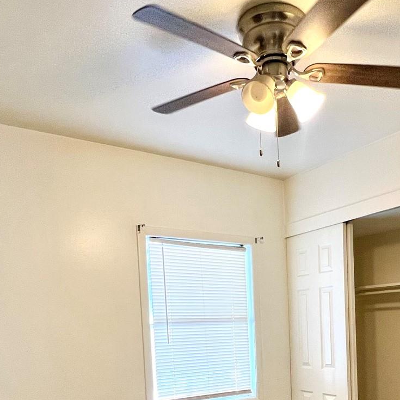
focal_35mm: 32
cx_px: 274
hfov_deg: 50.0
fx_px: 418
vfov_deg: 46.6
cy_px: 352
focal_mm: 1.57
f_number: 1.8
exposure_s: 1/120
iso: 100
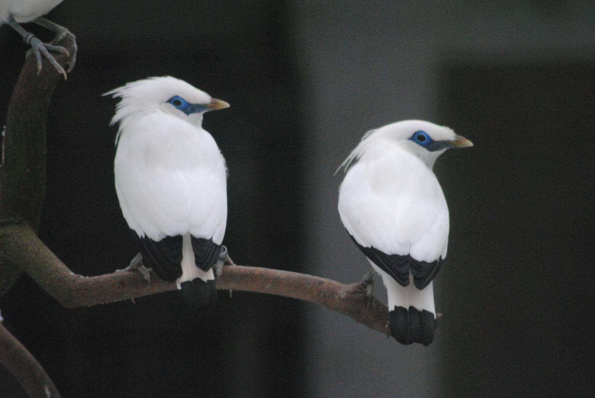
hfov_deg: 4.6
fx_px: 7446
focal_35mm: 450
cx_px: 298
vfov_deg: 3.1
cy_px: 199
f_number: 5.6
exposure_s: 1/400
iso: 1600
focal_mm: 300
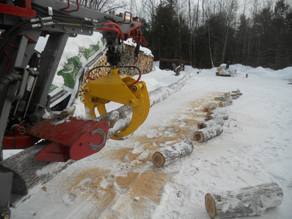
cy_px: 110
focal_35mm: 27
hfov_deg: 65.3
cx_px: 146
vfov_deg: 51.4
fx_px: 228
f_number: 3.2
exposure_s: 1/500
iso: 80
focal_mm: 4.9
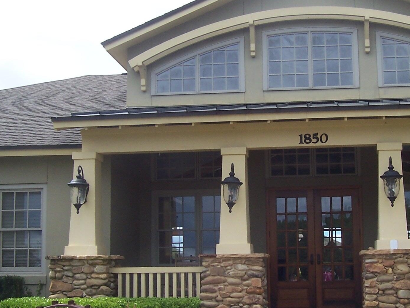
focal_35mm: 63
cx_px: 260
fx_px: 746
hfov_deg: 30.6
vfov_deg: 23.3
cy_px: 165
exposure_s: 1/350
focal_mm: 5.6
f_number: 5.6
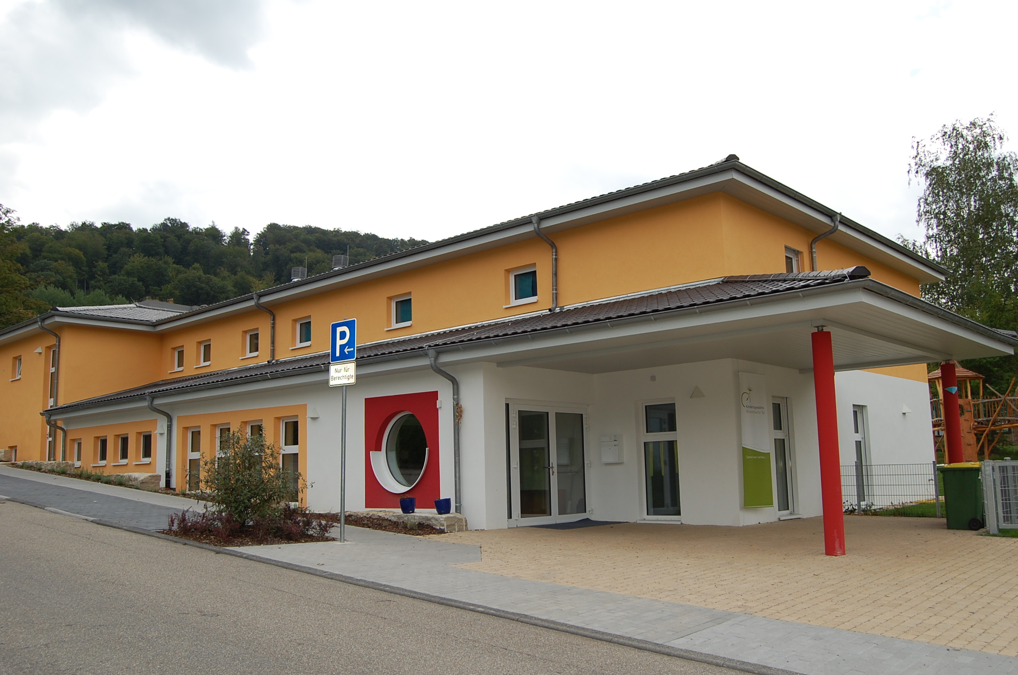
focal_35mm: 30
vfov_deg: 43.5
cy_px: 338
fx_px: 847
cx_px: 509
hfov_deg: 62.0
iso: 200
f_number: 6.3
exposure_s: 1/500
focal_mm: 20
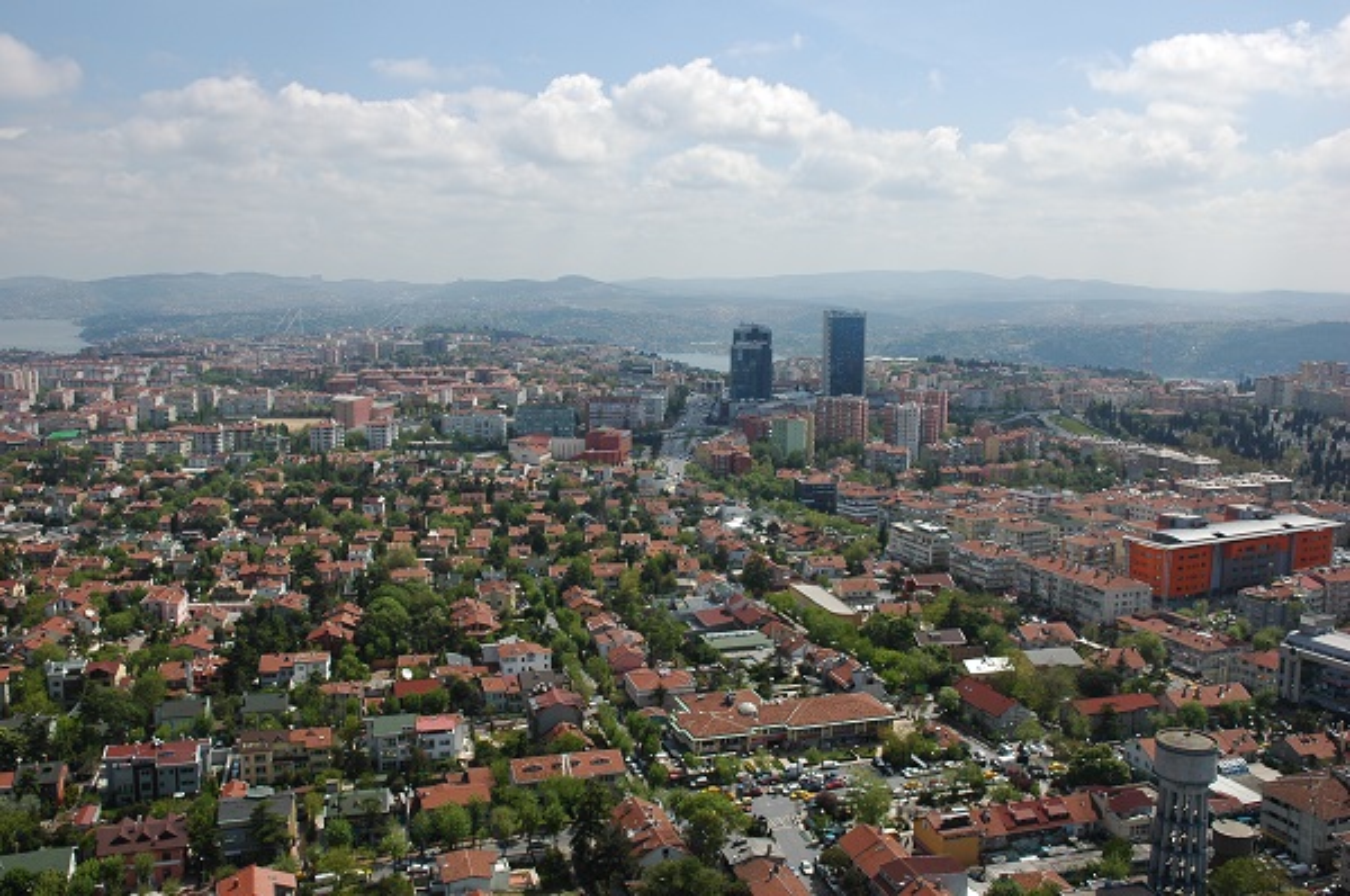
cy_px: 448
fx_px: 1236
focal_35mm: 33
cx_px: 675
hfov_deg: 57.3
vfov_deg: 39.8
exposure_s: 1/320
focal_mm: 22
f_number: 11
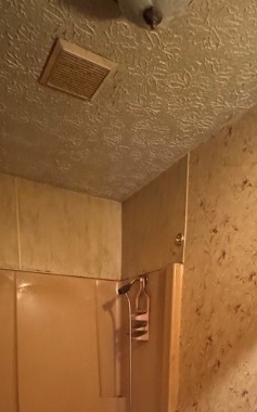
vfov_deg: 51.0
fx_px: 337
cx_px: 150
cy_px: 410
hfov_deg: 41.6
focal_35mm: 30
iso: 1250
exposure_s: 1/40
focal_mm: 2.22
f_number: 2.2
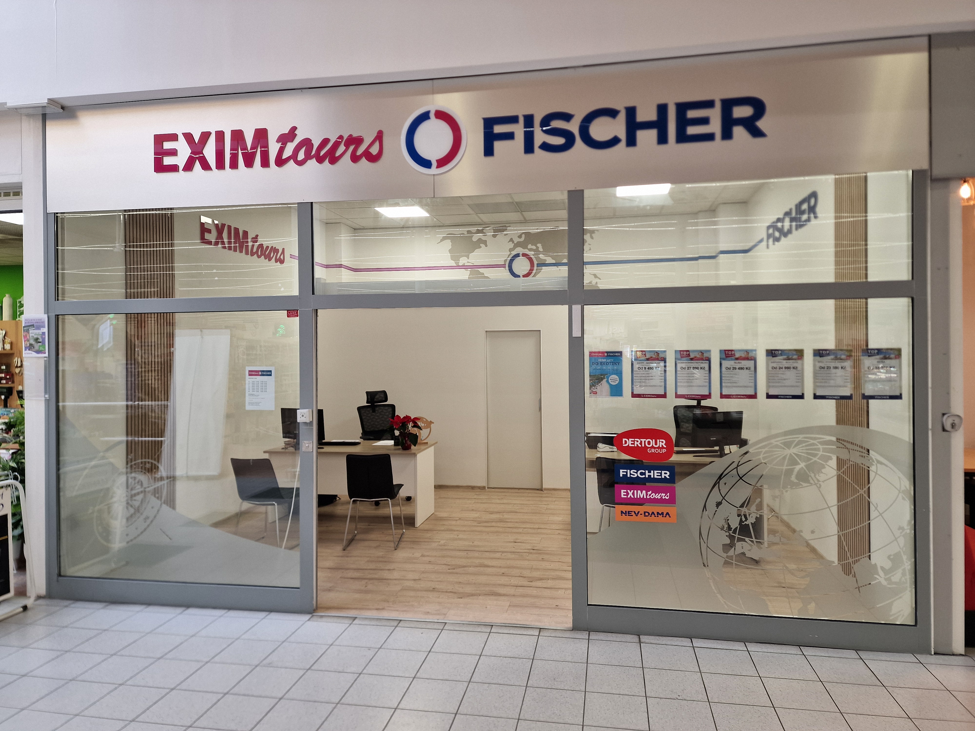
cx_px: 488
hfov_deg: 73.9
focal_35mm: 23
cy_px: 366
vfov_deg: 58.9
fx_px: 648
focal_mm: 6.4
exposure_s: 1/100
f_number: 1.8
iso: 160
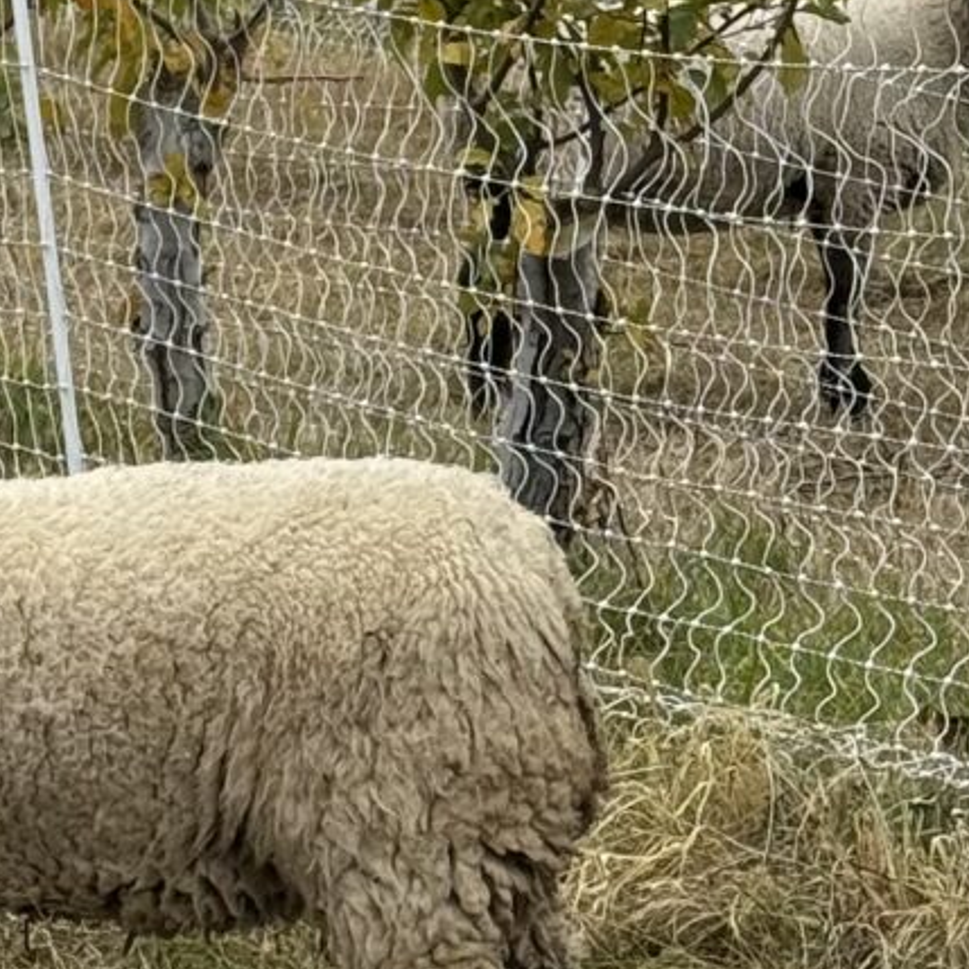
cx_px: -449
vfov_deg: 8.4
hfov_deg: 8.3
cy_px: 311
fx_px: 6556
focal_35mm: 207
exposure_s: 1/1931
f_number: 1.78
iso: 80
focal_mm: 6.76
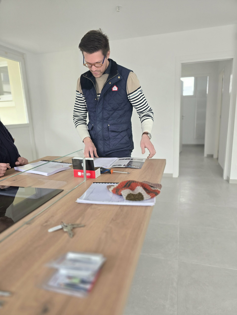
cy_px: 158
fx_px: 210
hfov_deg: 58.9
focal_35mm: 23
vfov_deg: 73.9
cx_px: 118
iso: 80
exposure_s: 1/100
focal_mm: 6.3
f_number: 1.7
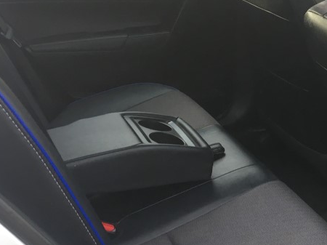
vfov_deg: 22.2
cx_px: 272
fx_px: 623
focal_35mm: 66
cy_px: 138
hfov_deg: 28.6
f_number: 2.2
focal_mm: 4.15
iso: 50
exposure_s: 1/30
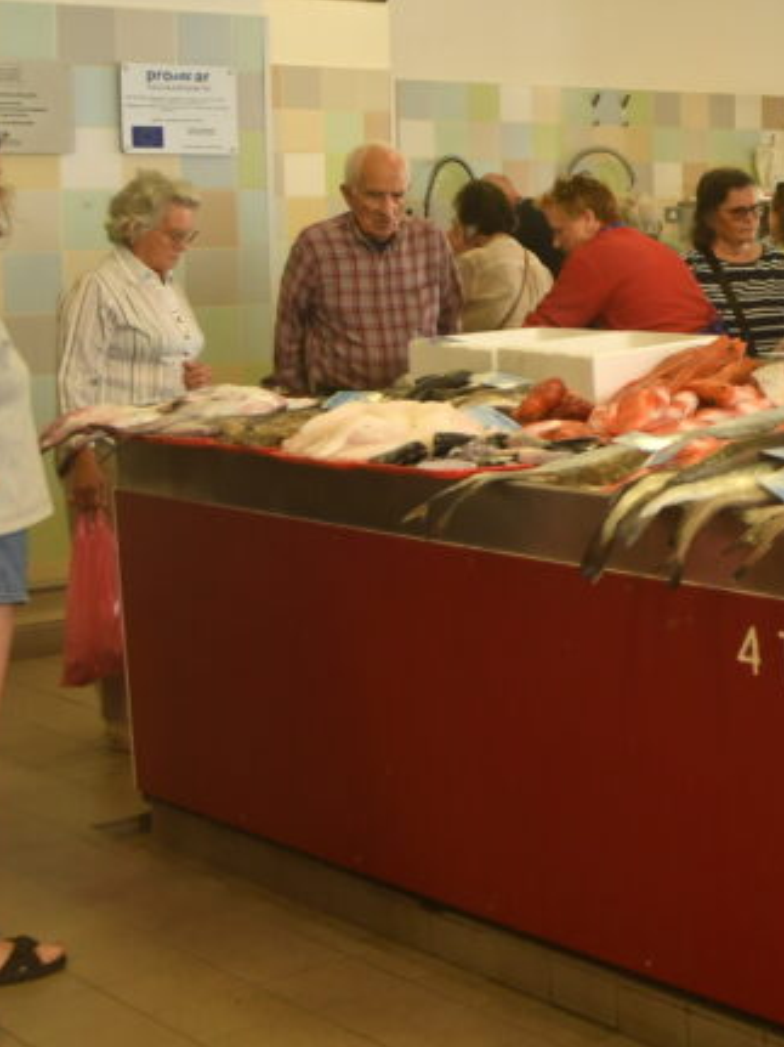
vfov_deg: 28.2
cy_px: 309
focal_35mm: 68
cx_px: 1085
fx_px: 2065
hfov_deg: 19.4
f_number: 2.8
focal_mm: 17
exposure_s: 1/200
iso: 250
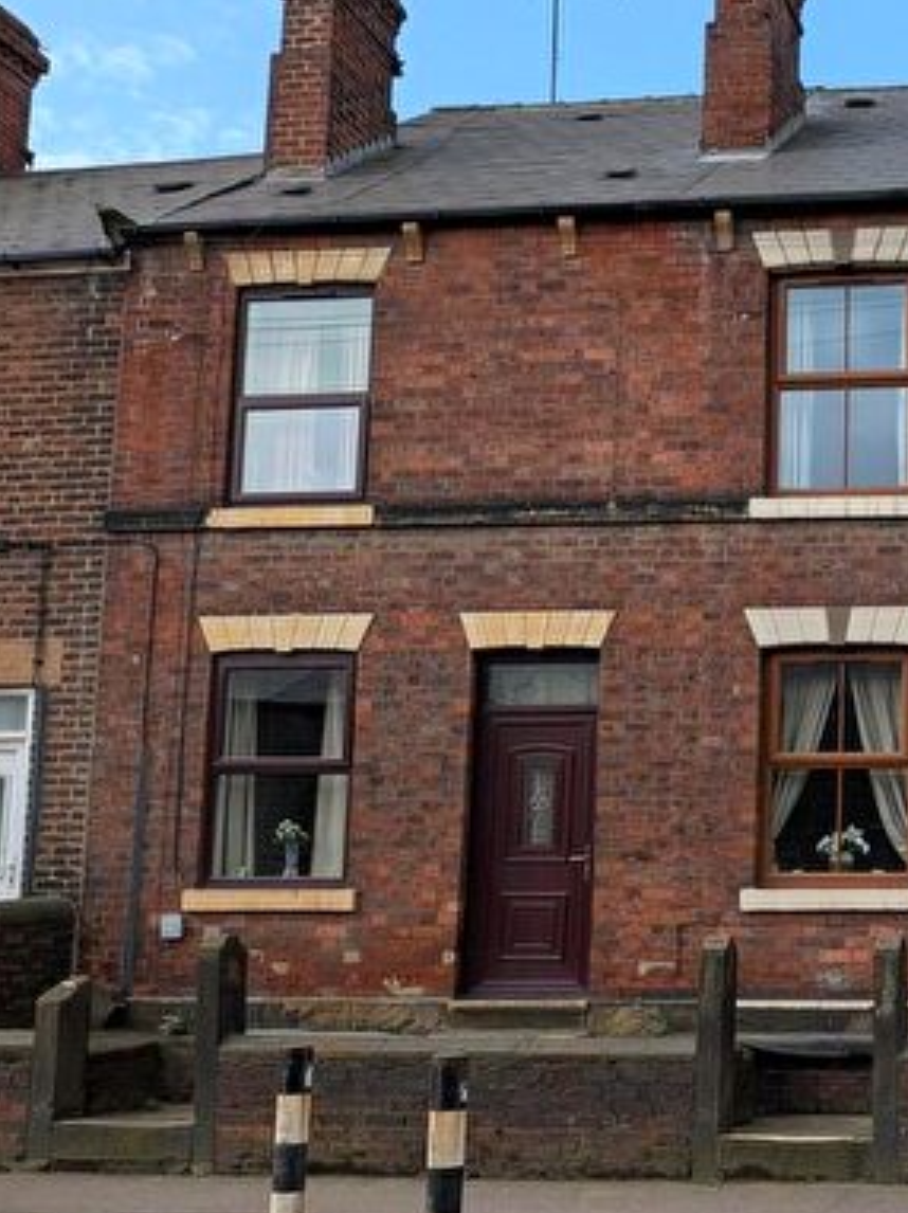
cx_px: 991
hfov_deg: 29.7
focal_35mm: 44
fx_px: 1541
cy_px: 726
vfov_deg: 42.8
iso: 34
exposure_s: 1/1056
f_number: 1.7
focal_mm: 4.53
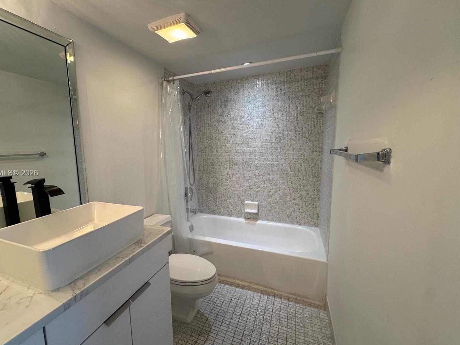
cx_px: 199
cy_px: 173
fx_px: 213
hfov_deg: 93.9
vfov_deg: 78.1
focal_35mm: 16
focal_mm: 2.22
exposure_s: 1/120
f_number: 2.2
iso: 200
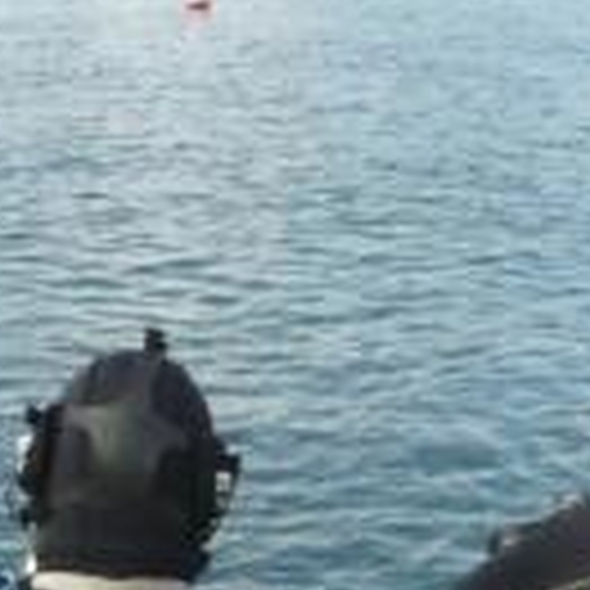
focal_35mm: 106
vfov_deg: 15.6
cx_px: 324
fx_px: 2044
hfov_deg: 16.4
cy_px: 761
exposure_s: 1/640
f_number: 2.8
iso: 100
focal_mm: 5.8
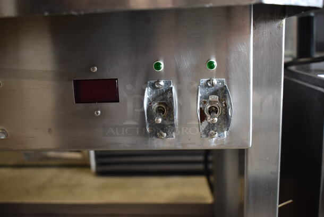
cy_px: 108
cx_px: 162
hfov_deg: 53.1
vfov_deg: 37.0
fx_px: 324
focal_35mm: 36
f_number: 3.8
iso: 720
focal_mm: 24
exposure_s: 1/40
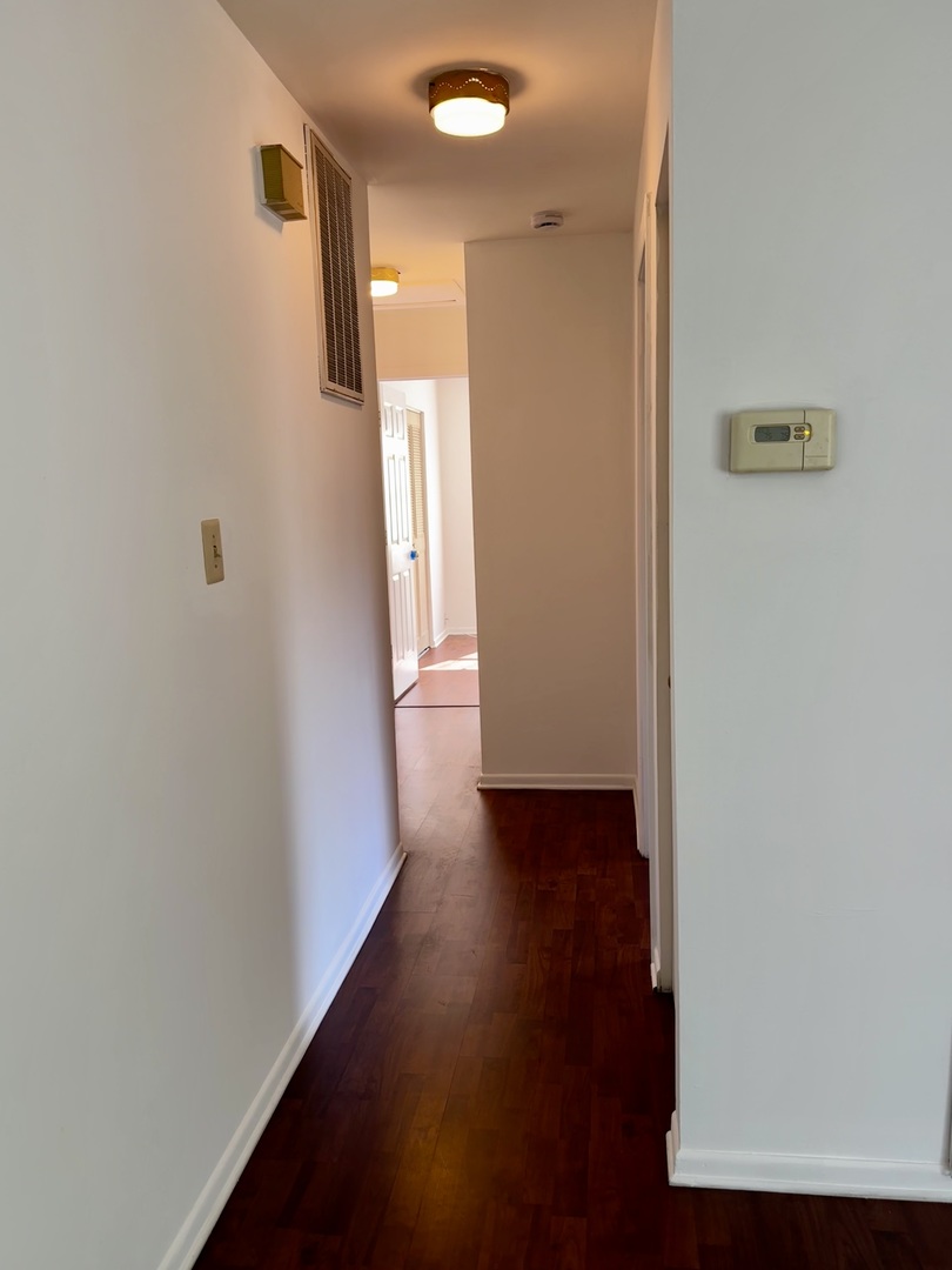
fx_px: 880
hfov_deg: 56.8
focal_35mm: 24
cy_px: 635
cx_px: 476
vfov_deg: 71.6
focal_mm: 6.76
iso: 125
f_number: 1.78
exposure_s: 1/60
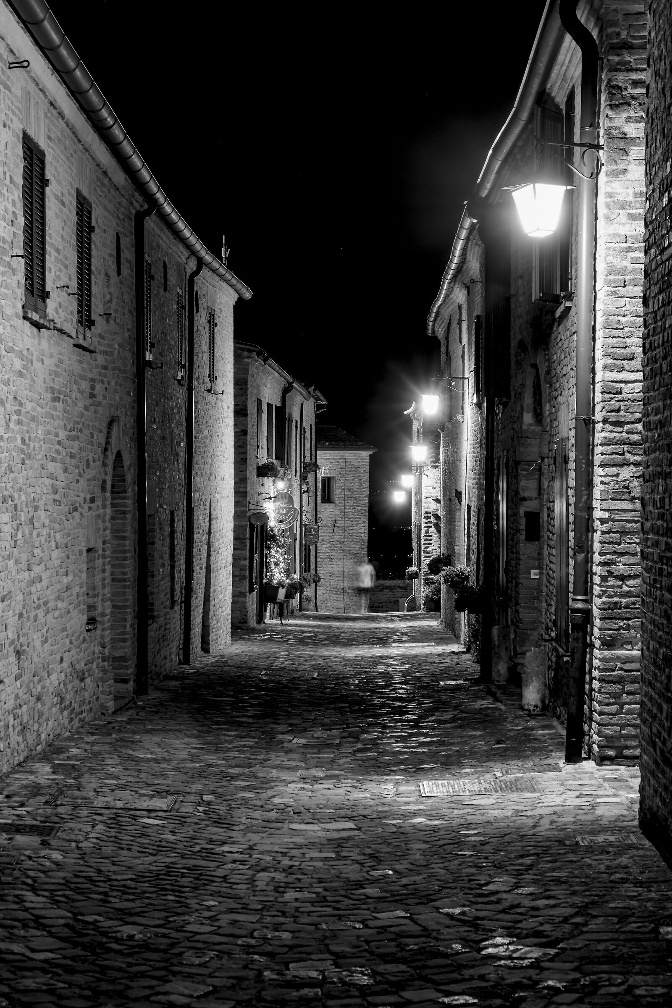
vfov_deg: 30.1
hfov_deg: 20.3
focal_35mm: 67
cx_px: 336
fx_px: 1876
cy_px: 504
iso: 160
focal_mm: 44.4
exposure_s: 13
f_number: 9
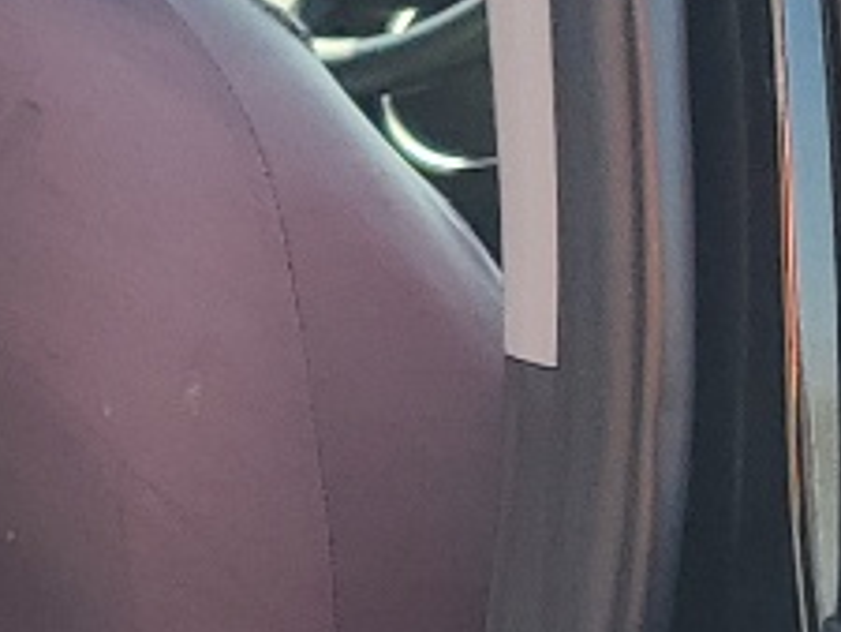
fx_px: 4497
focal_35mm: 185
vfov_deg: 8.0
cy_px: 632
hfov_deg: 10.2
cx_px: -613
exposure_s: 1/294
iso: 50
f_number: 1.5
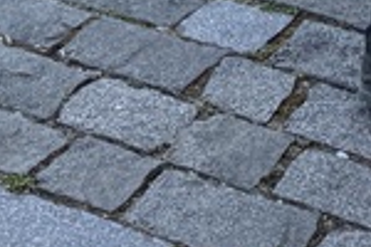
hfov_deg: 10.3
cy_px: -818
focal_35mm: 200
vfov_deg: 5.7
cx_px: 287
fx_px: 2061
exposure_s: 1/992
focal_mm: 6.76
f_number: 1.78
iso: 100
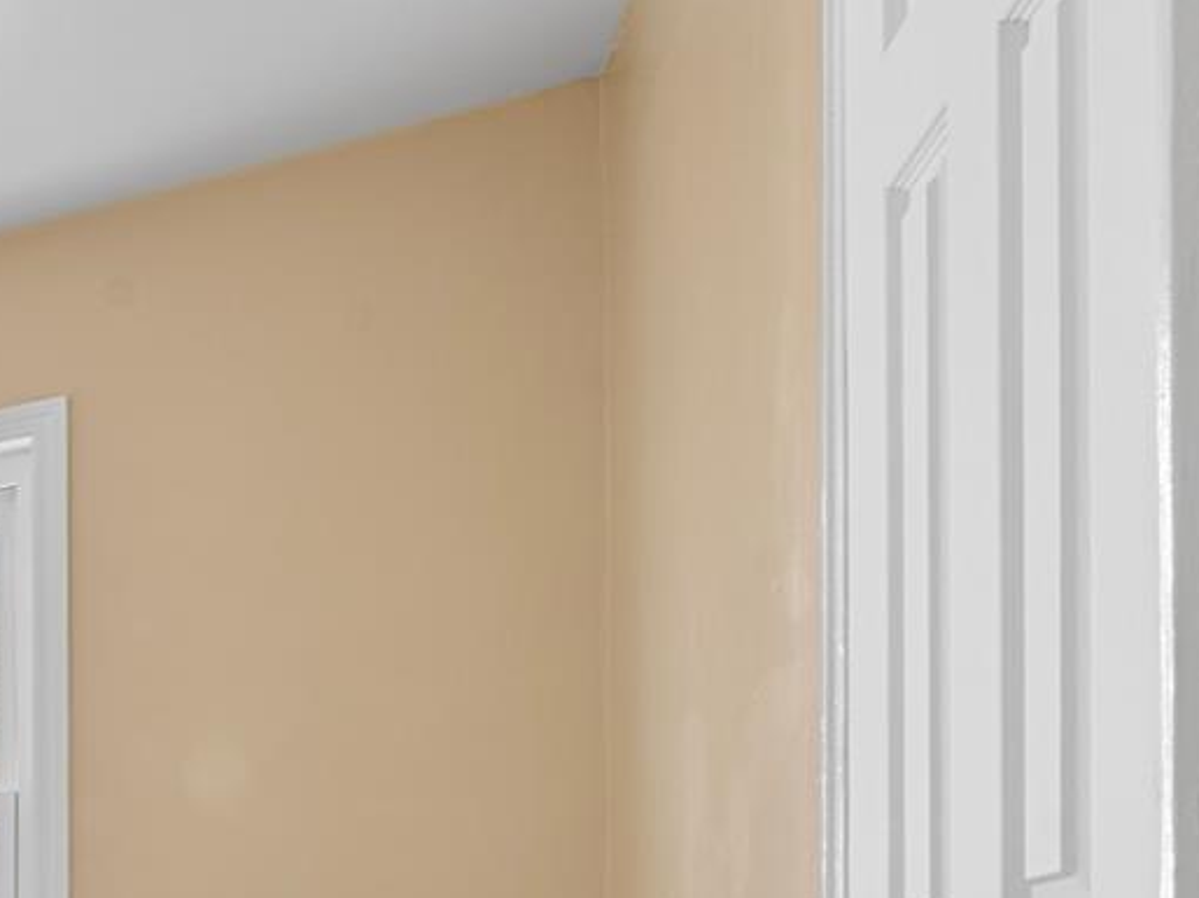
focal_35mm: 46
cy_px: 1046
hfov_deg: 24.8
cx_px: -800
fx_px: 1593
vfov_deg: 28.0
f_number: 13
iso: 400
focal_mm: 12
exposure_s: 1
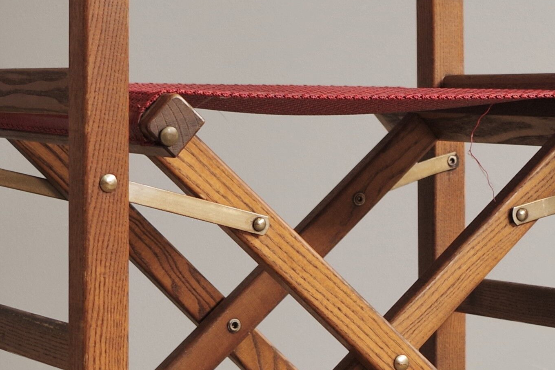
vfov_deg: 9.1
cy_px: 94
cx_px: 199
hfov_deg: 13.7
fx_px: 2313
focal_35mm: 150
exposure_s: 1/10
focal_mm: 23.13
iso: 100
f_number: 4
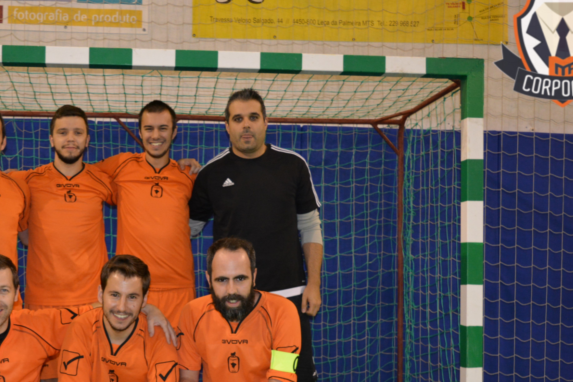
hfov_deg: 36.3
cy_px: 301
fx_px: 859
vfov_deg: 24.7
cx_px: 164
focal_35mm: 54
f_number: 3.8
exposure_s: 1/60
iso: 1100
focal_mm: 22
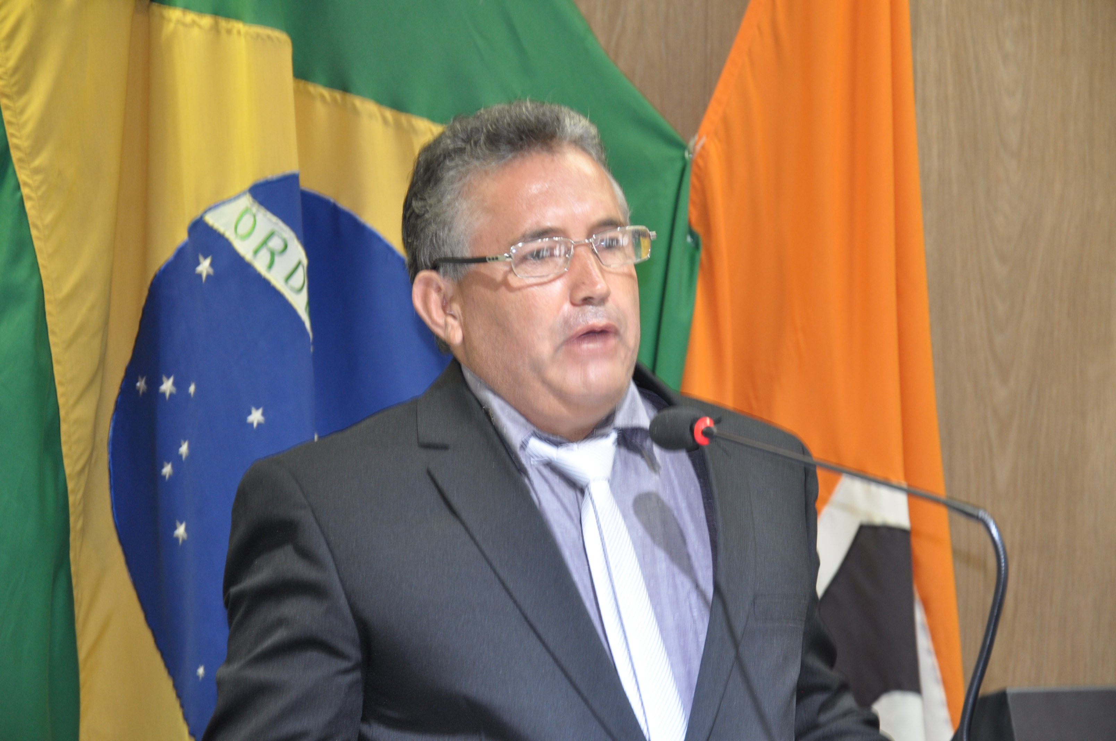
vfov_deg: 10.7
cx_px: 558
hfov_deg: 16.1
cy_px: 370
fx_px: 3948
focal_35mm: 128
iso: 500
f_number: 5.6
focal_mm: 85
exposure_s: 1/10
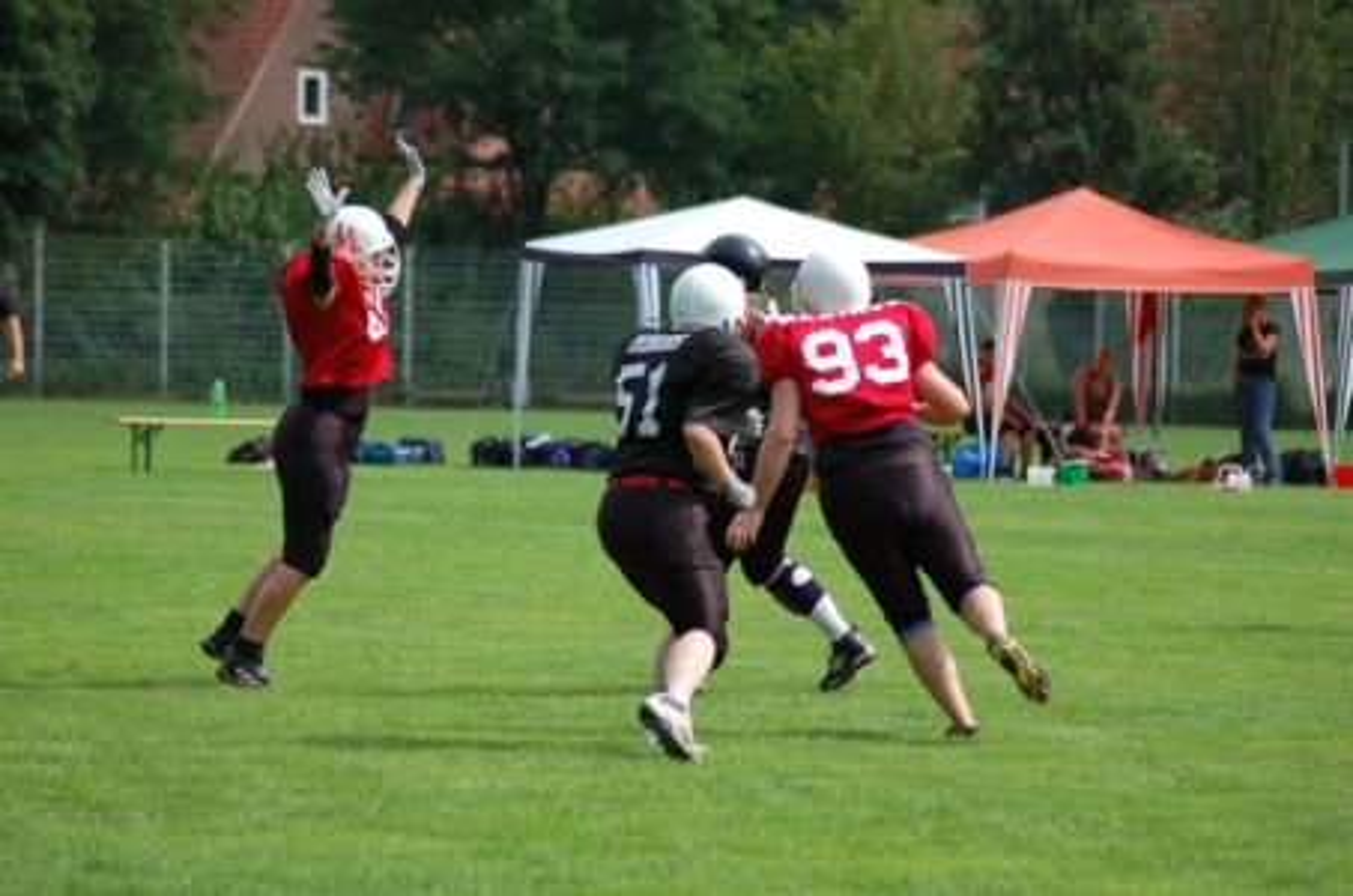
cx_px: 676
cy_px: 448
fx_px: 7595
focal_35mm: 202
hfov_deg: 10.2
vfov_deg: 6.8
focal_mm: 135
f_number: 4.5
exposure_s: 1/1000
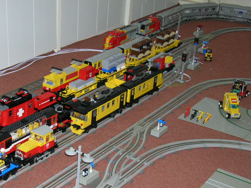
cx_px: 83
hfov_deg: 28.8
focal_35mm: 67
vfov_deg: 21.9
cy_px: 108
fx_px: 486
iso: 109
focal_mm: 8.4
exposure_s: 1/60.1
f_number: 3.3
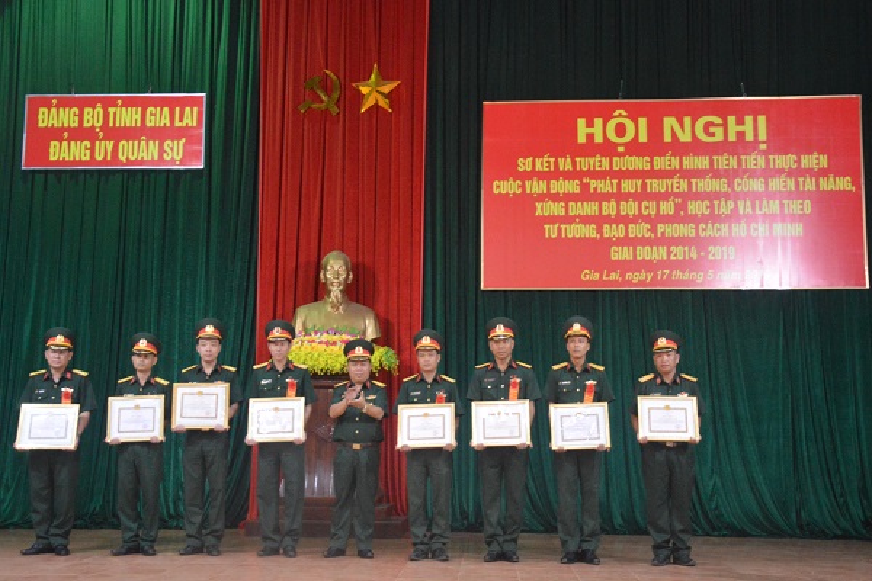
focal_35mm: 42
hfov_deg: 46.4
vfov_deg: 31.9
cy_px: 290
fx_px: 1017
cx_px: 436
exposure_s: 1/60
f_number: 4
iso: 3200
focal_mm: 28
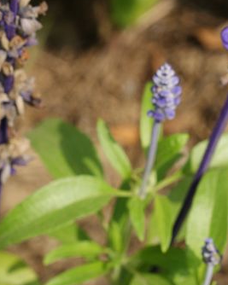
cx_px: 223
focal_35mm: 169
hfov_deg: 9.1
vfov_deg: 11.2
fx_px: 1426
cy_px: -50
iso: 100
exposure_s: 1/160
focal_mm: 50
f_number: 9
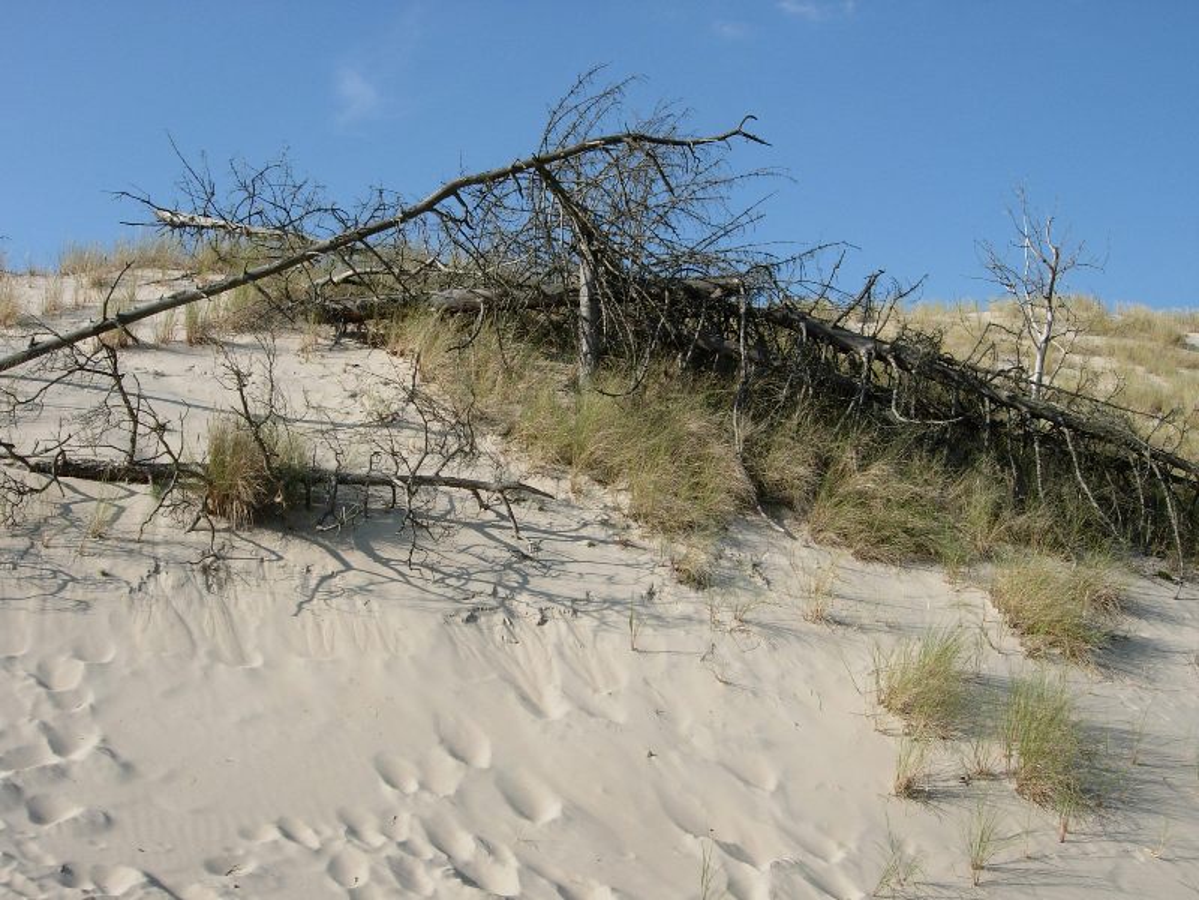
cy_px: 450
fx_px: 1316
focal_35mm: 38
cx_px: 600
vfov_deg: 37.7
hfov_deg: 49.0
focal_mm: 7.8
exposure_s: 1/790
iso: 79
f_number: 4.8
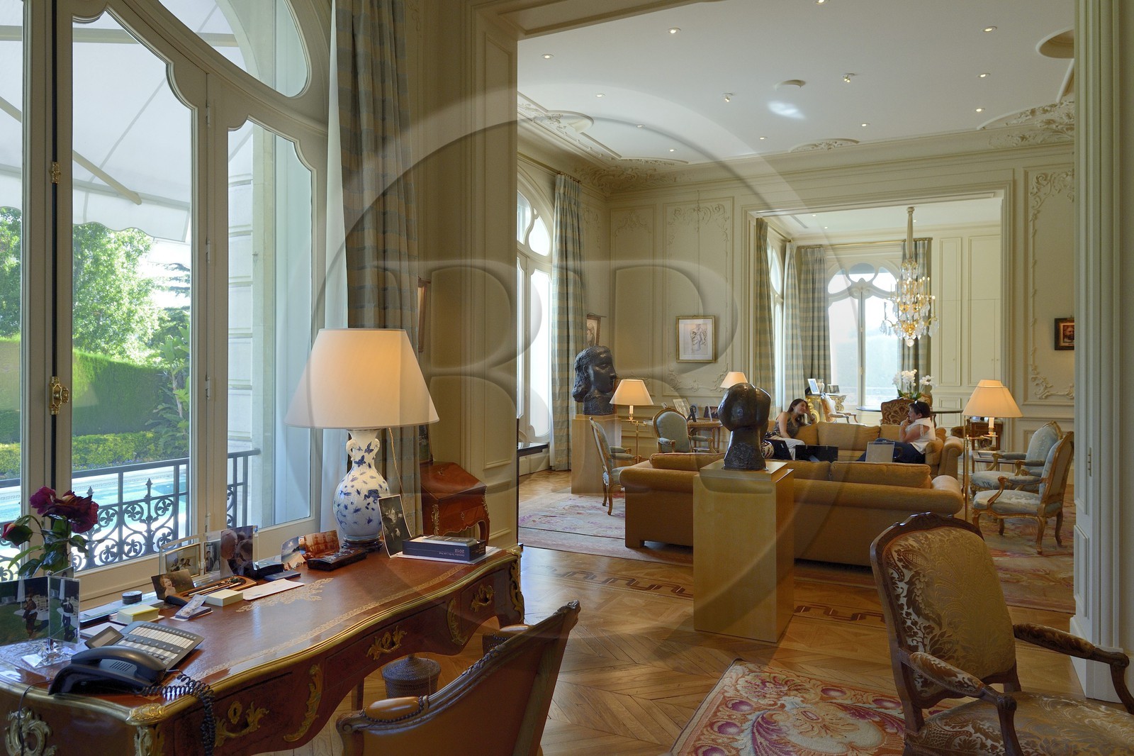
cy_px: 378
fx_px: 756
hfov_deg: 73.8
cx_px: 567
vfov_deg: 53.1
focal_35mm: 24
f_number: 7.1
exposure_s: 1/80
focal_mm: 24
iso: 800
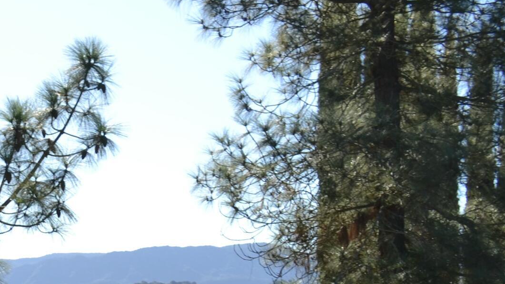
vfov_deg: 14.5
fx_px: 1071
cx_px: -162
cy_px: 372
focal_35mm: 80
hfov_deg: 23.3
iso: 100
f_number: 8
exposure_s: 1/200
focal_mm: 18
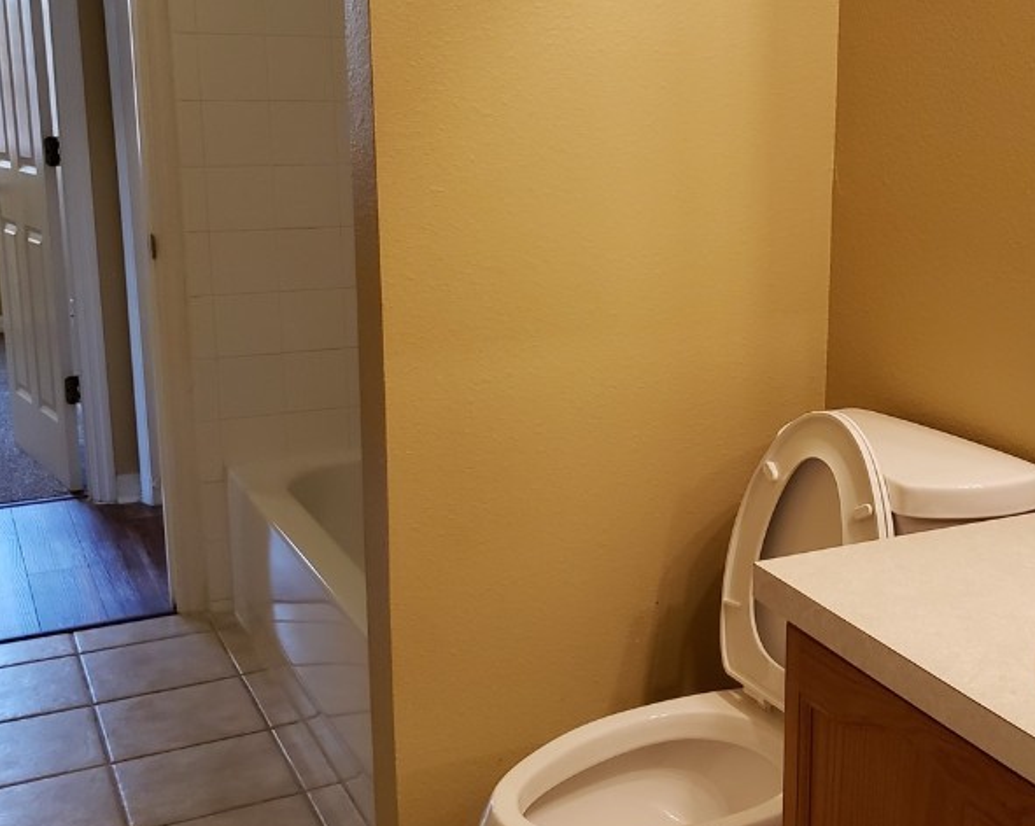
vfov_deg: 34.1
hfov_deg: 41.1
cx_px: 743
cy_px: 362
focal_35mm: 44
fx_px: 1347
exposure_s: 1/60
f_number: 1.5
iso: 200
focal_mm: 4.3
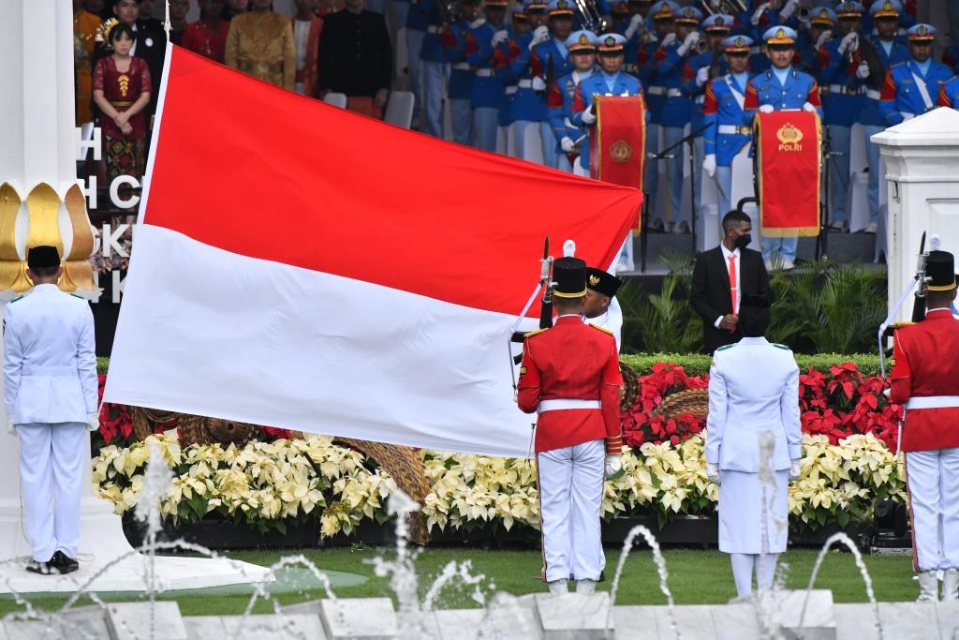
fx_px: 10656
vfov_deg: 3.4
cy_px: 320
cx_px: 480
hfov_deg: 5.2
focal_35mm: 400
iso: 1600
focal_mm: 400
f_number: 8
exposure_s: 1/2500
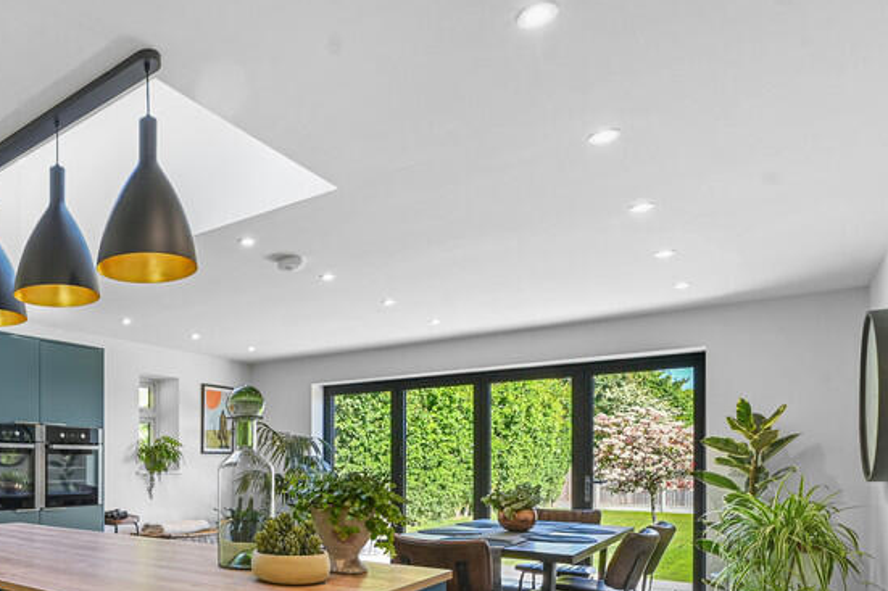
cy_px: 463
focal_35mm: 26
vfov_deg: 47.2
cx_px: 118
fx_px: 641
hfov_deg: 60.6
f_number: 8
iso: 400
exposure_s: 1/4
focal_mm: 14
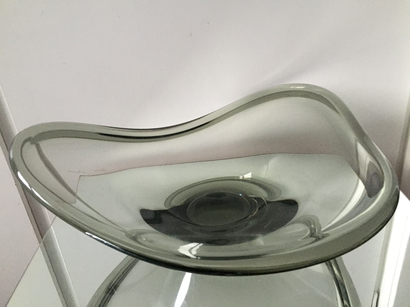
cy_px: 154
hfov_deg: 61.7
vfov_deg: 48.2
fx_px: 343
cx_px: 205
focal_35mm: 29
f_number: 2.2
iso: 400
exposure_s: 1/17
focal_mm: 4.15
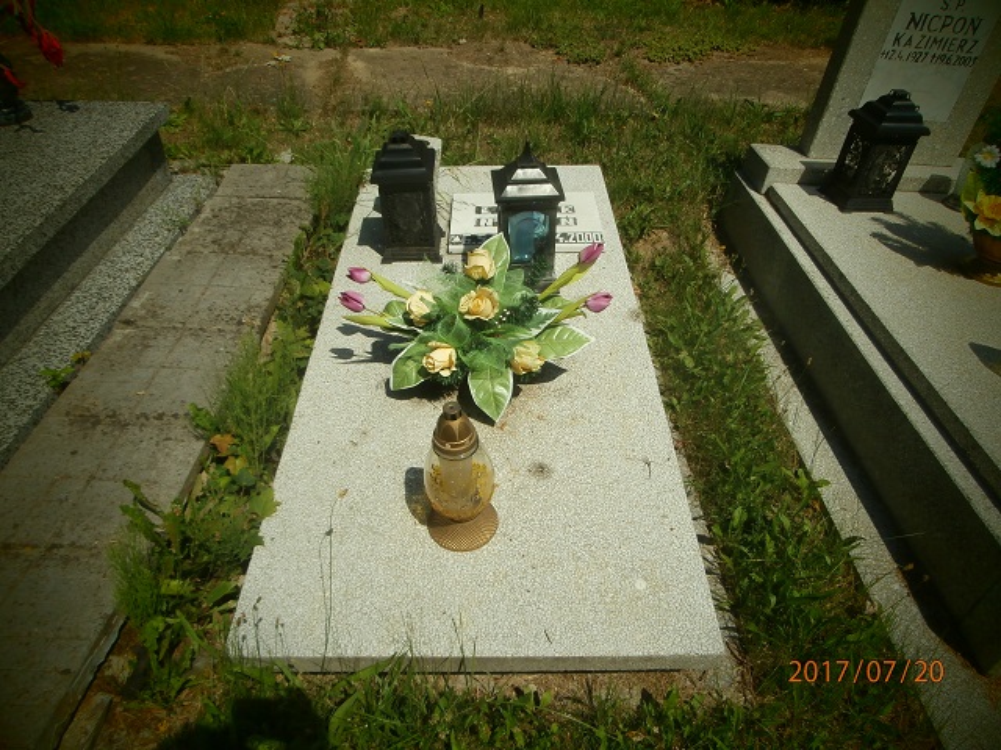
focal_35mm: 24
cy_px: 375
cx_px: 500
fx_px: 694
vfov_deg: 56.8
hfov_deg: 71.6
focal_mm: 4.2
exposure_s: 1/320
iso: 100
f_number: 7.9
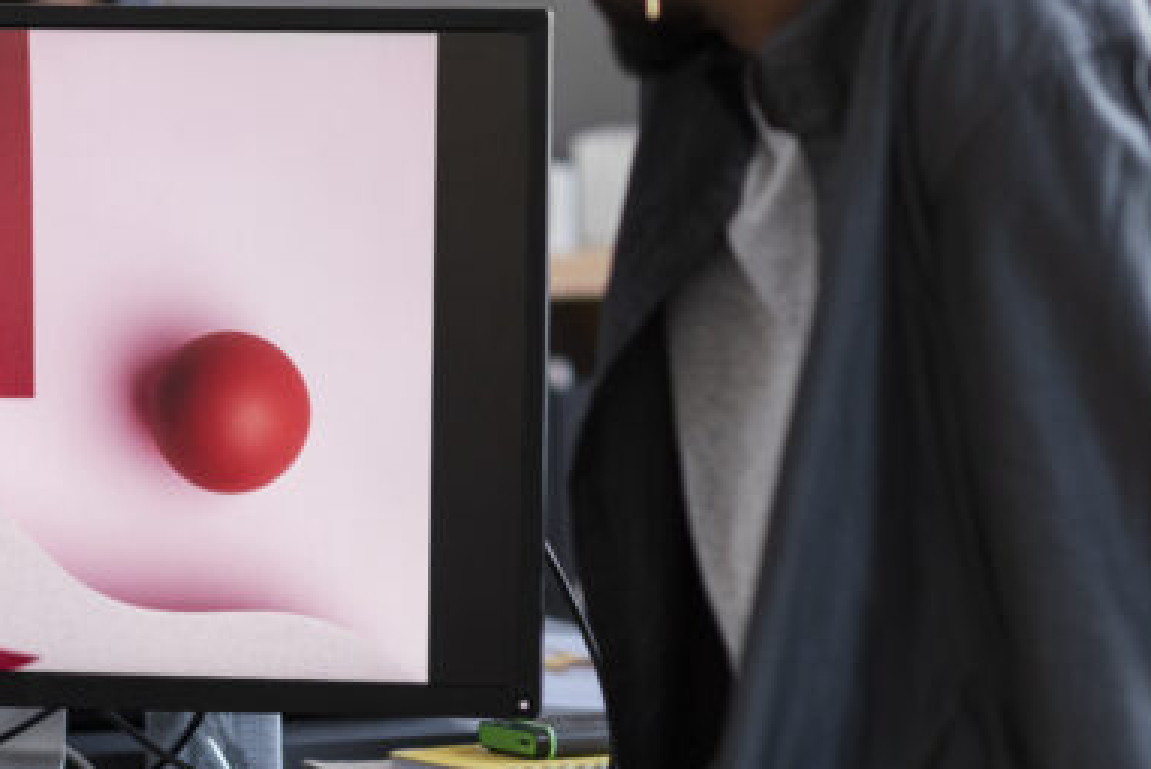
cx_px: 15
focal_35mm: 228
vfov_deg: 6.0
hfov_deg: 9.0
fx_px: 7292
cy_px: 366
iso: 500
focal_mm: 85
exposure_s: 1/200
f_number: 2.5
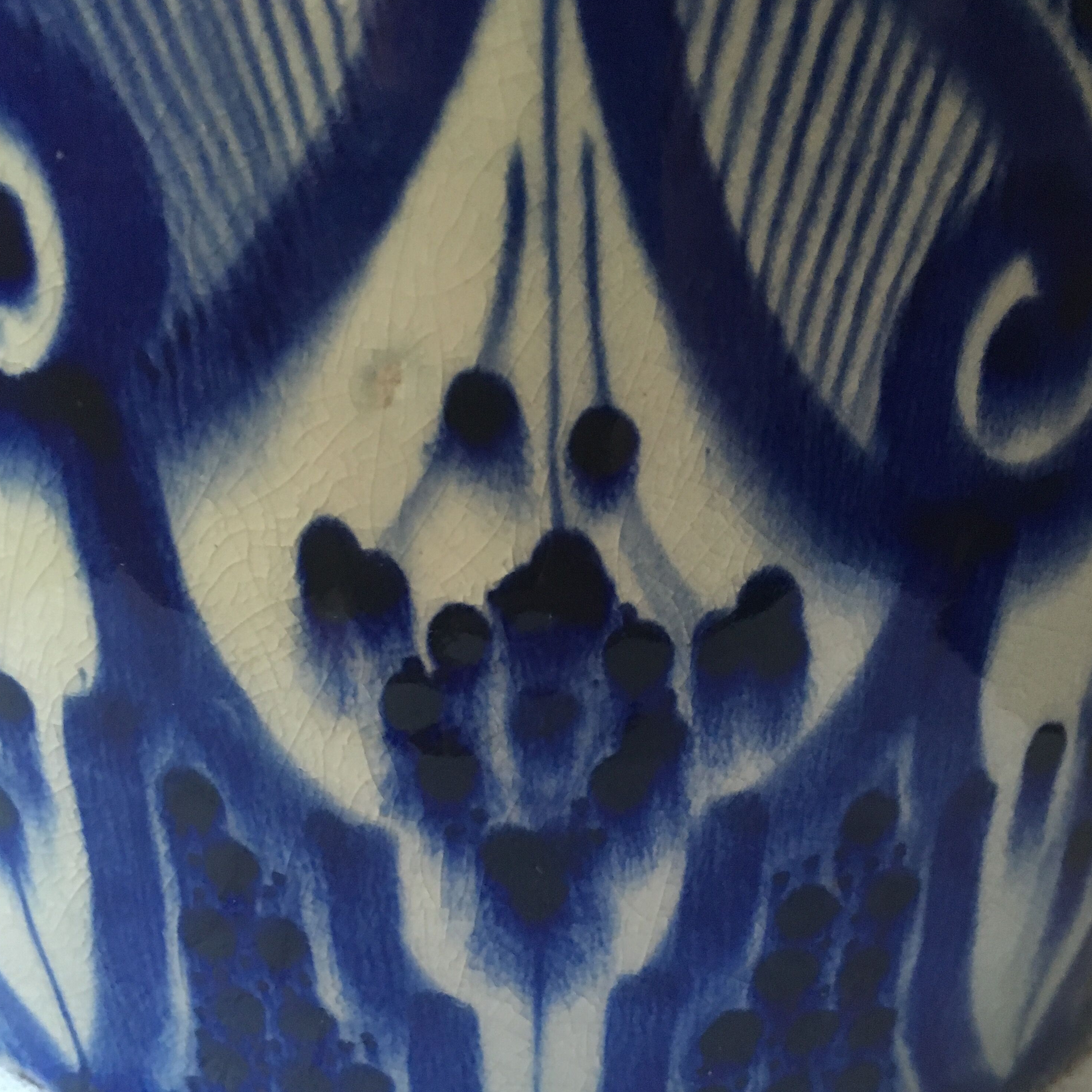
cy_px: 652
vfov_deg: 47.0
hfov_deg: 47.2
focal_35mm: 35
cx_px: 542
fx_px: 1249
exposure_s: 1/17
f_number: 2.2
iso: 200
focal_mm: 4.15
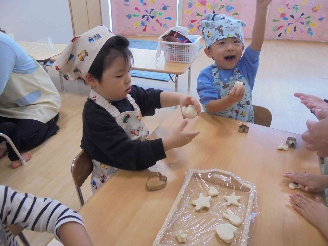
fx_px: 246
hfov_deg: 67.3
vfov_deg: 53.1
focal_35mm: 26
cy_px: 123
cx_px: 164
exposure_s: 1/160
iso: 400
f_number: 3.5
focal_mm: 4.6
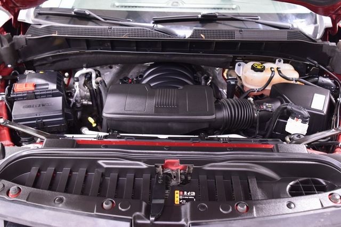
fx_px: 341
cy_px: 114
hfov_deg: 53.1
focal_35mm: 36
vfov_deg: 36.9
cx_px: 170
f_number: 3.5
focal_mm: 24
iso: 1600
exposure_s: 1/15
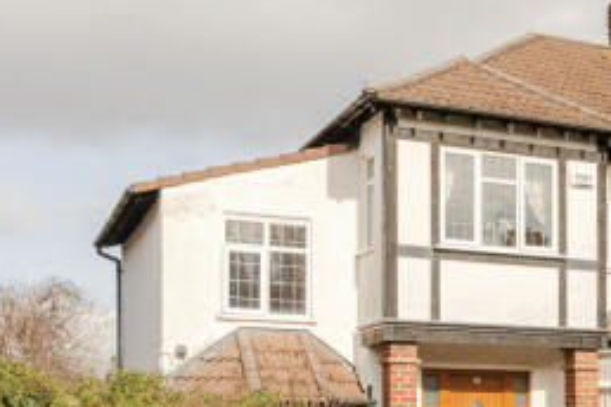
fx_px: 815
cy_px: 314
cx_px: 464
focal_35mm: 48
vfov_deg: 27.6
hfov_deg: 39.9
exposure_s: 1/640
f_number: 11
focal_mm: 26
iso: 400
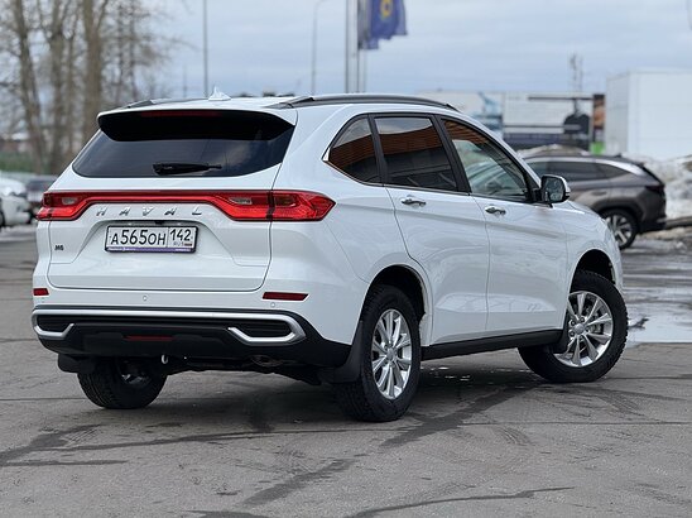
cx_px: 346
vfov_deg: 12.3
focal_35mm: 120
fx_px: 2397
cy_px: 259
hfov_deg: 16.4
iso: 50
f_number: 2.8
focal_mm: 15.66
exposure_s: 1/473
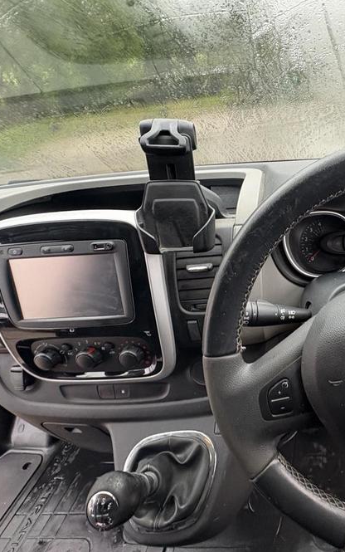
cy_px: 277
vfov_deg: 85.0
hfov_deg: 52.3
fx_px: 301
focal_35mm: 20
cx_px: 313
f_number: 2.2
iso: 200
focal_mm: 2.22
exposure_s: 1/91
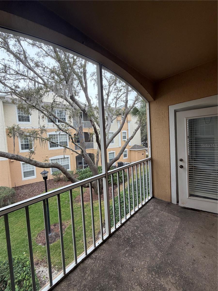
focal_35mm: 14
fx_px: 118
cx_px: 109
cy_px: 146
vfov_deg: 102.1
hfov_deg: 85.7
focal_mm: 2.22
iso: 80
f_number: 2.2
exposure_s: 1/121
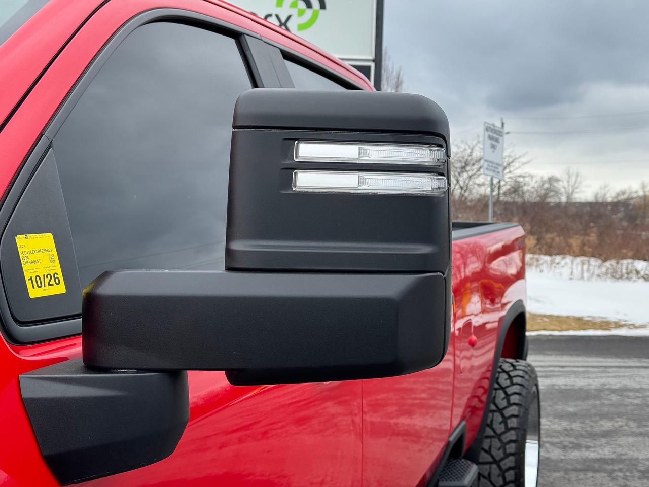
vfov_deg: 30.3
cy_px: 244
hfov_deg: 39.7
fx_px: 900
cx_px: 324
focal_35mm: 48
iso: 64
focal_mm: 6.76
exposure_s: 1/876
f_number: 1.78
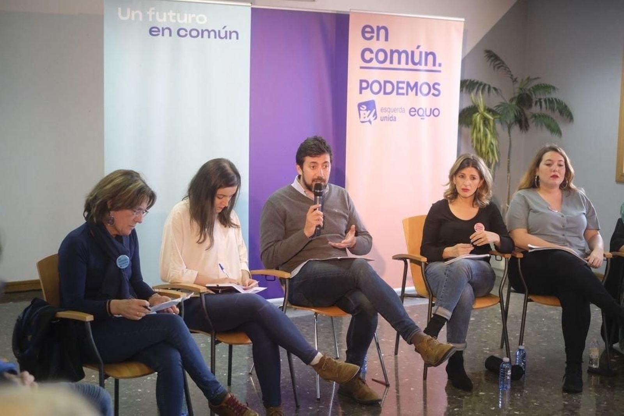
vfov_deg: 25.5
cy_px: 208
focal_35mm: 53
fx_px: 919
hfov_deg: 37.5
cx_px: 312
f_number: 2
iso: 3200
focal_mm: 35
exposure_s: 1/800
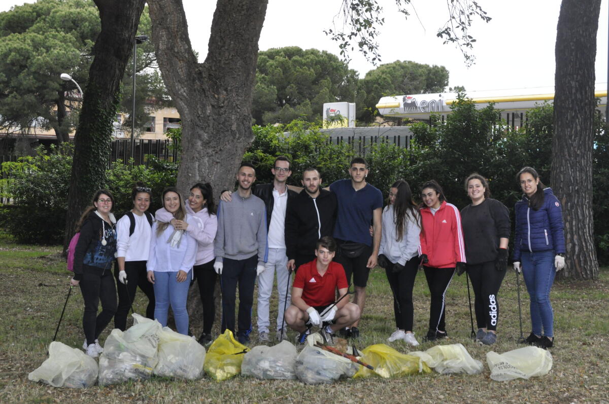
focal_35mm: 60
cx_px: 304
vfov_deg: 22.6
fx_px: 1014
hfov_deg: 33.4
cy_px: 202
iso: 1000
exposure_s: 1/200
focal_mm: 40
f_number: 10
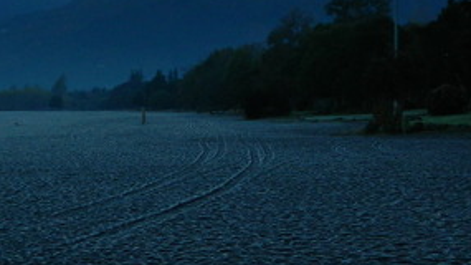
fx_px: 1336
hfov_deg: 19.8
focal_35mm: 107
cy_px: 131
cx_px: 104
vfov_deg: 11.3
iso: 80
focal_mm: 6.2
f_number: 3.3
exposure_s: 1/200
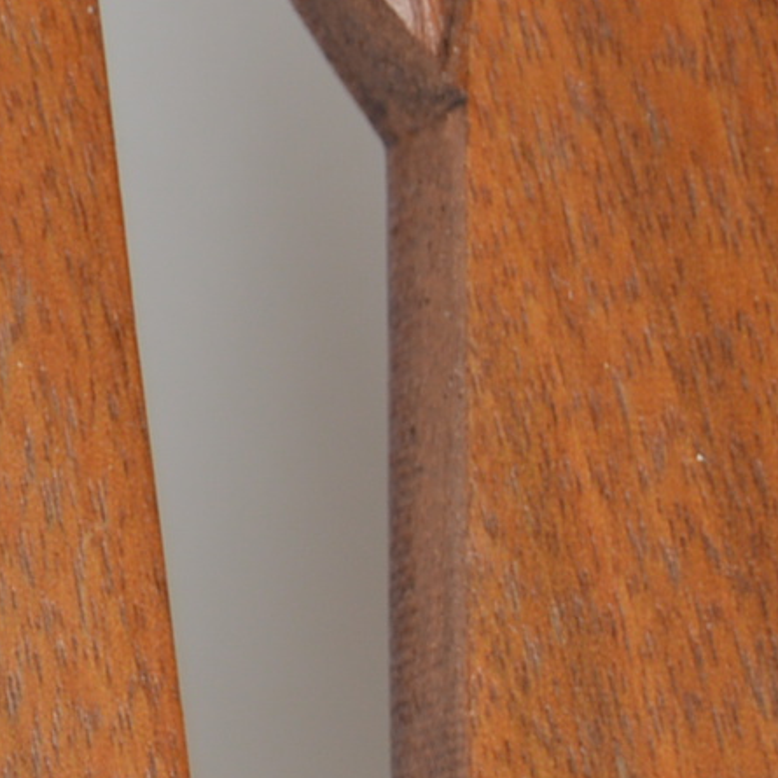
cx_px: -1559
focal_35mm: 327
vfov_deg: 5.3
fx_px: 8315
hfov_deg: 5.1
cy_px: -110
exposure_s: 1/80
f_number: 5.6
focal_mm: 38
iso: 100
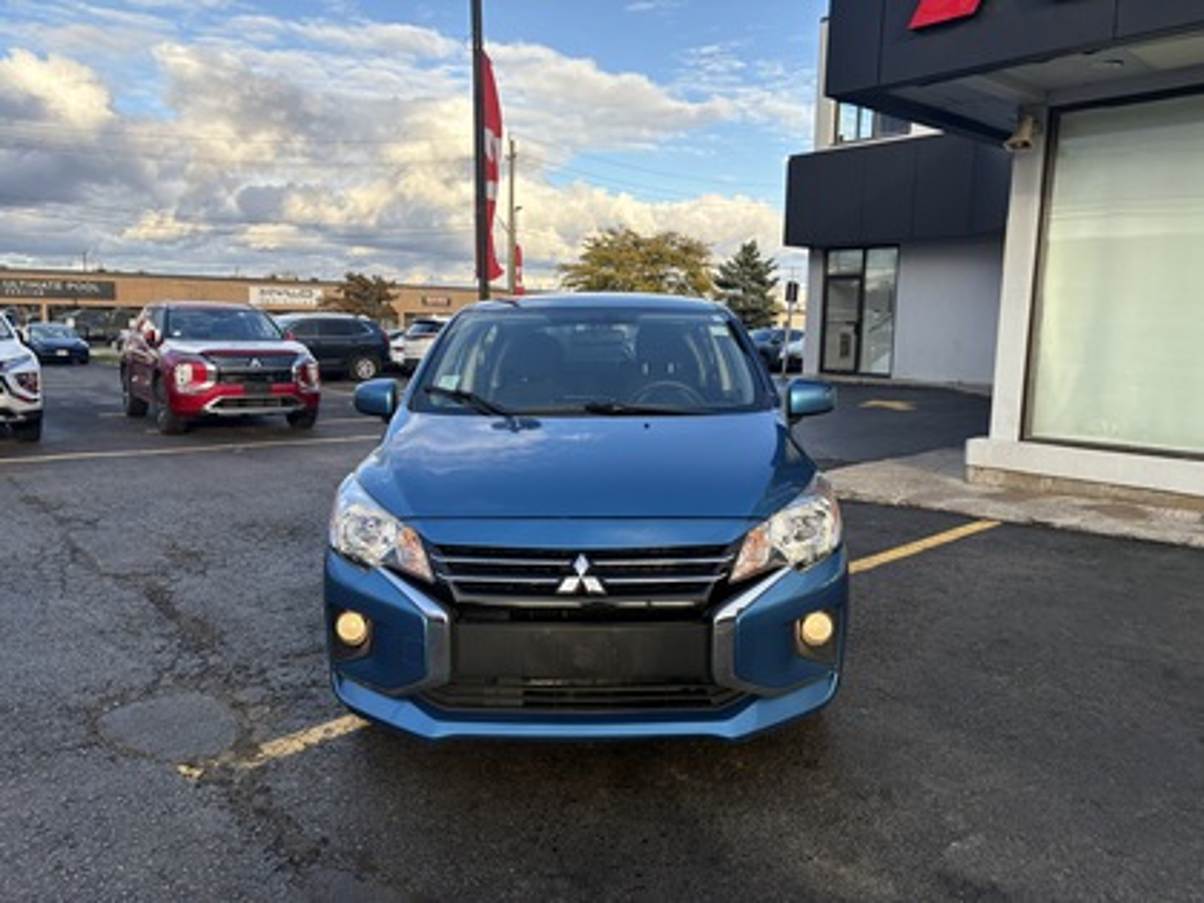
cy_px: 452
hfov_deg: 67.3
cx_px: 602
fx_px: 904
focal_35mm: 26
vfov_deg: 53.1
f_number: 1.6
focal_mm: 5.96
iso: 64
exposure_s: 1/1001
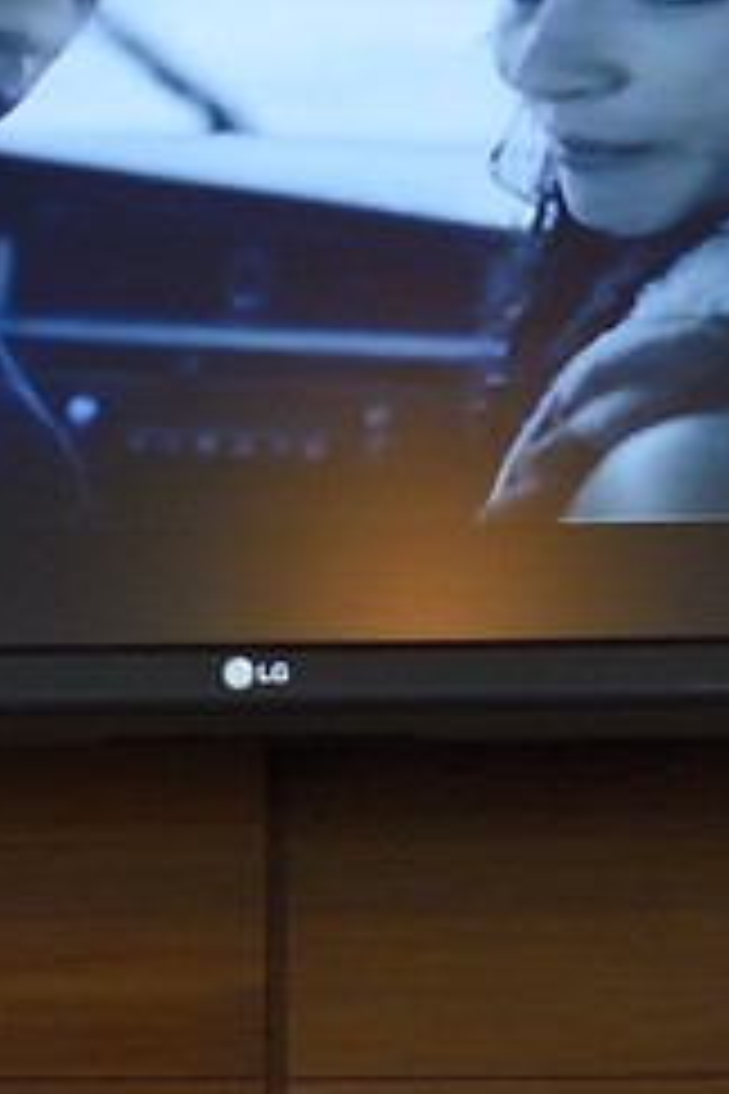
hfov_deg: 6.1
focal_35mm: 224
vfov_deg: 8.2
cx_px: 506
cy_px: 2949
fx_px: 6803
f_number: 5
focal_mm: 34
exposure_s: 1/100
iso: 800
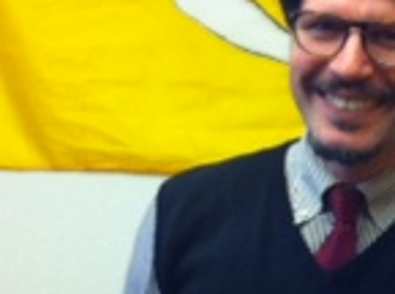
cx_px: 349
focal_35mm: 155
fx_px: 1764
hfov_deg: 12.7
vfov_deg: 9.5
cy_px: 218
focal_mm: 3.85
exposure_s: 1/17
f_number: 2.8
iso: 80
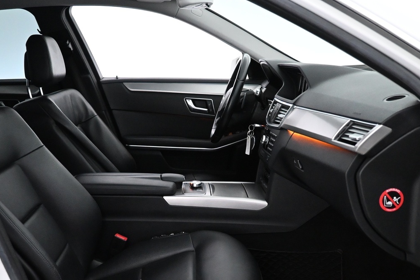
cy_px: 204
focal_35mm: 39
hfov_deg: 49.5
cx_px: 198
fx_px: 455
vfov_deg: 33.6
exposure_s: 1/60
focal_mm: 16
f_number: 3.5
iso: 3600
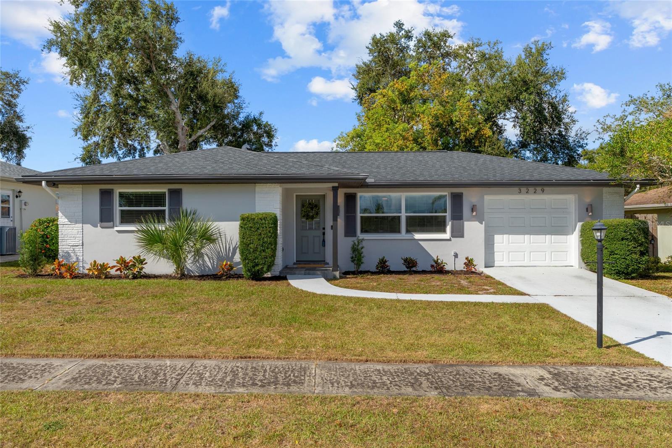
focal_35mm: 26
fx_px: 485
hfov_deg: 69.4
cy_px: 224
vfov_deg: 49.5
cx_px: 336
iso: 250
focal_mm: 26
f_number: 9
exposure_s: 1/200
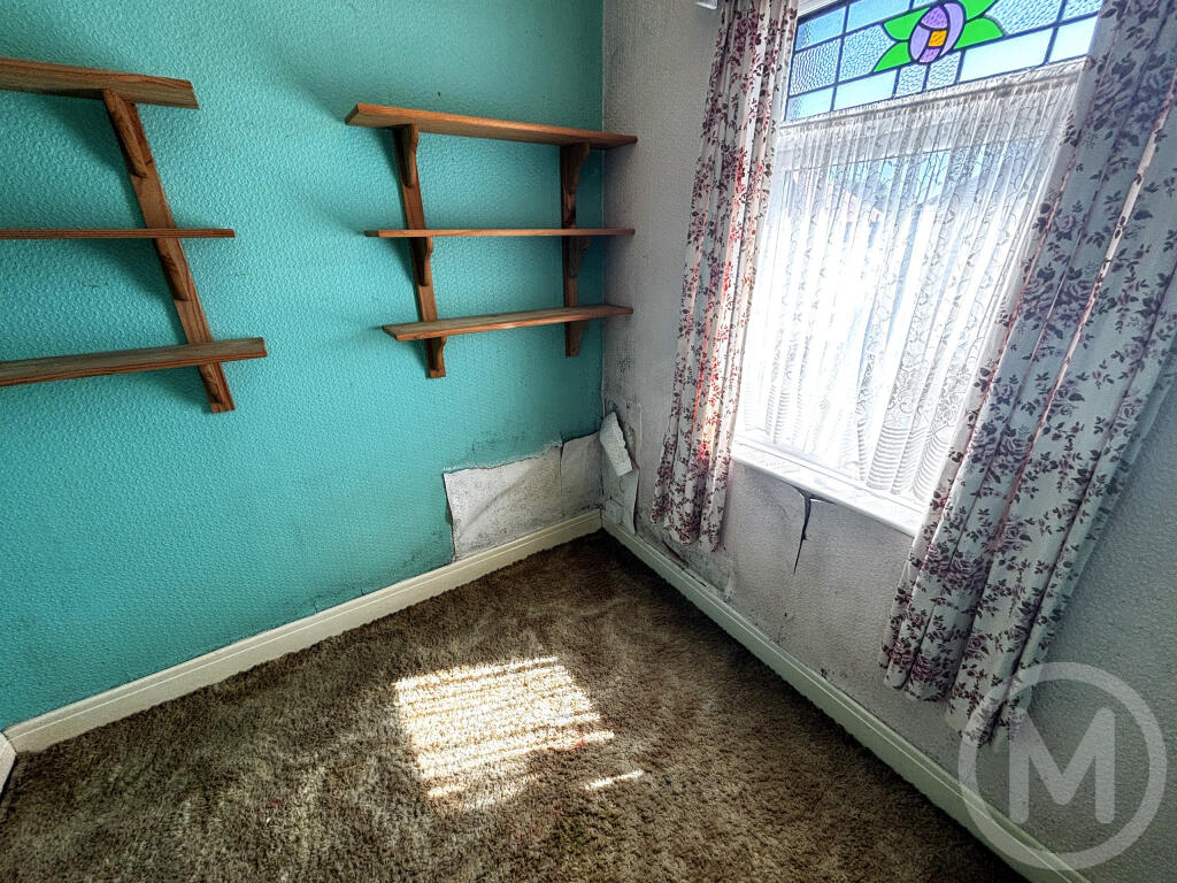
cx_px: 588
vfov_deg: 89.9
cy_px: 442
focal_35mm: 13
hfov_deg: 106.2
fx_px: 442
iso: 50
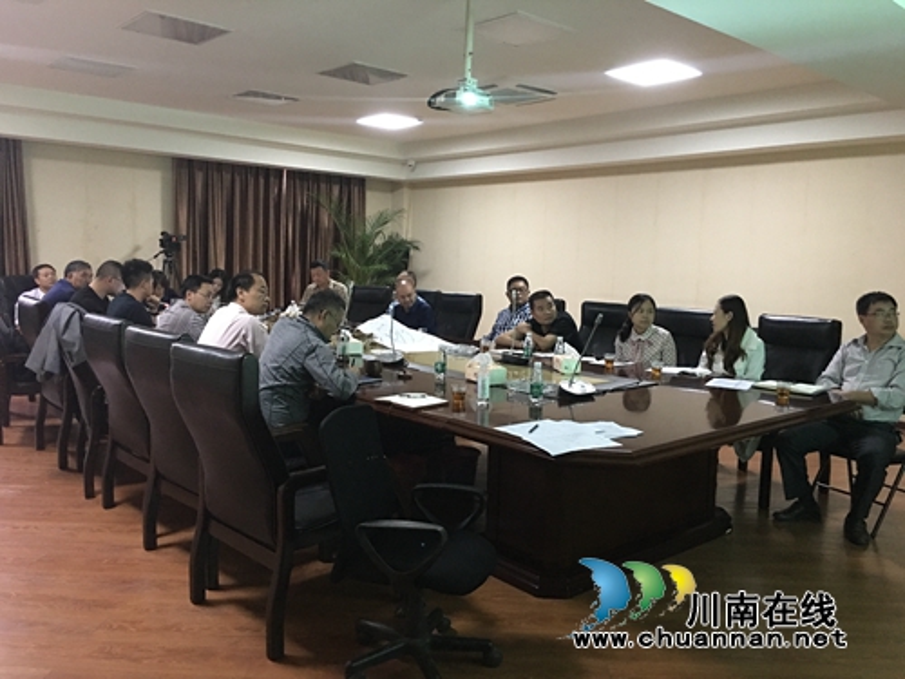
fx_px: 758
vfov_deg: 48.2
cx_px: 452
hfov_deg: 61.7
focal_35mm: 29
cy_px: 340
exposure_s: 1/8
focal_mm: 4.15
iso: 160
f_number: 2.2
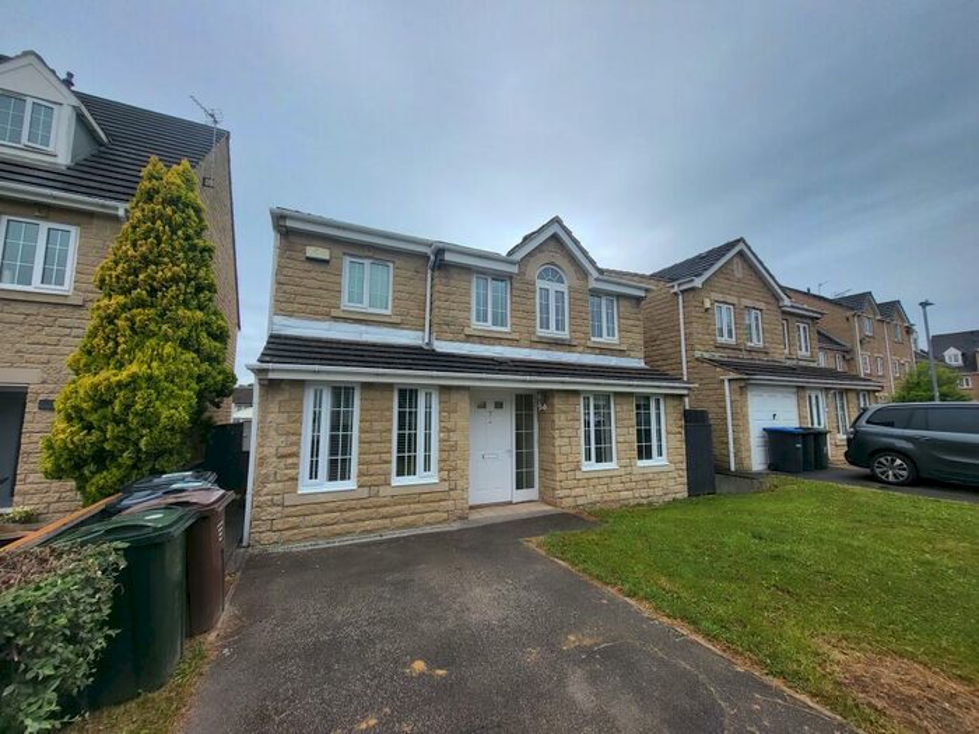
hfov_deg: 106.2
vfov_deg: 89.9
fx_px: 368
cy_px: 367
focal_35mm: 13
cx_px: 490
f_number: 2.2
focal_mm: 1.74
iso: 32
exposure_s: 1/298
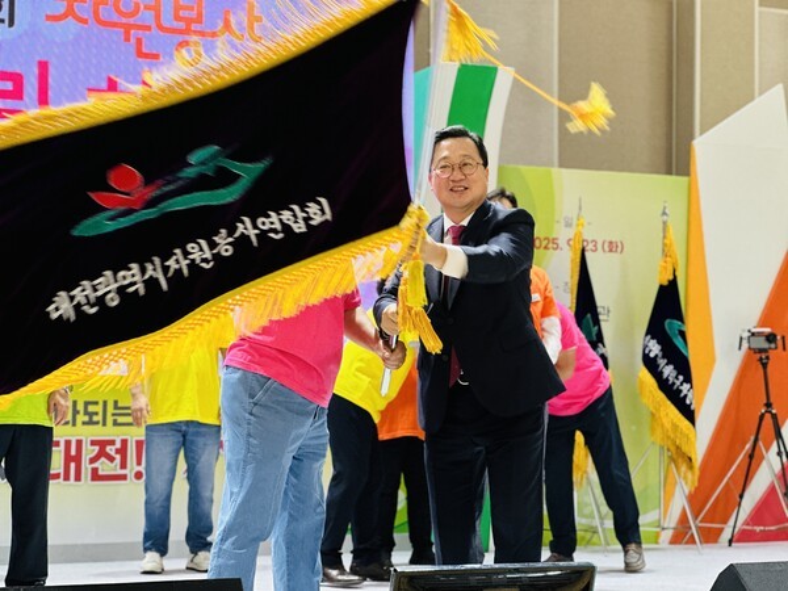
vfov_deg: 19.1
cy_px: 296
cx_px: 394
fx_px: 1753
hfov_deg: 25.3
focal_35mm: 77
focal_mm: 9
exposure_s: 1/60
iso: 160
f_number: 2.8
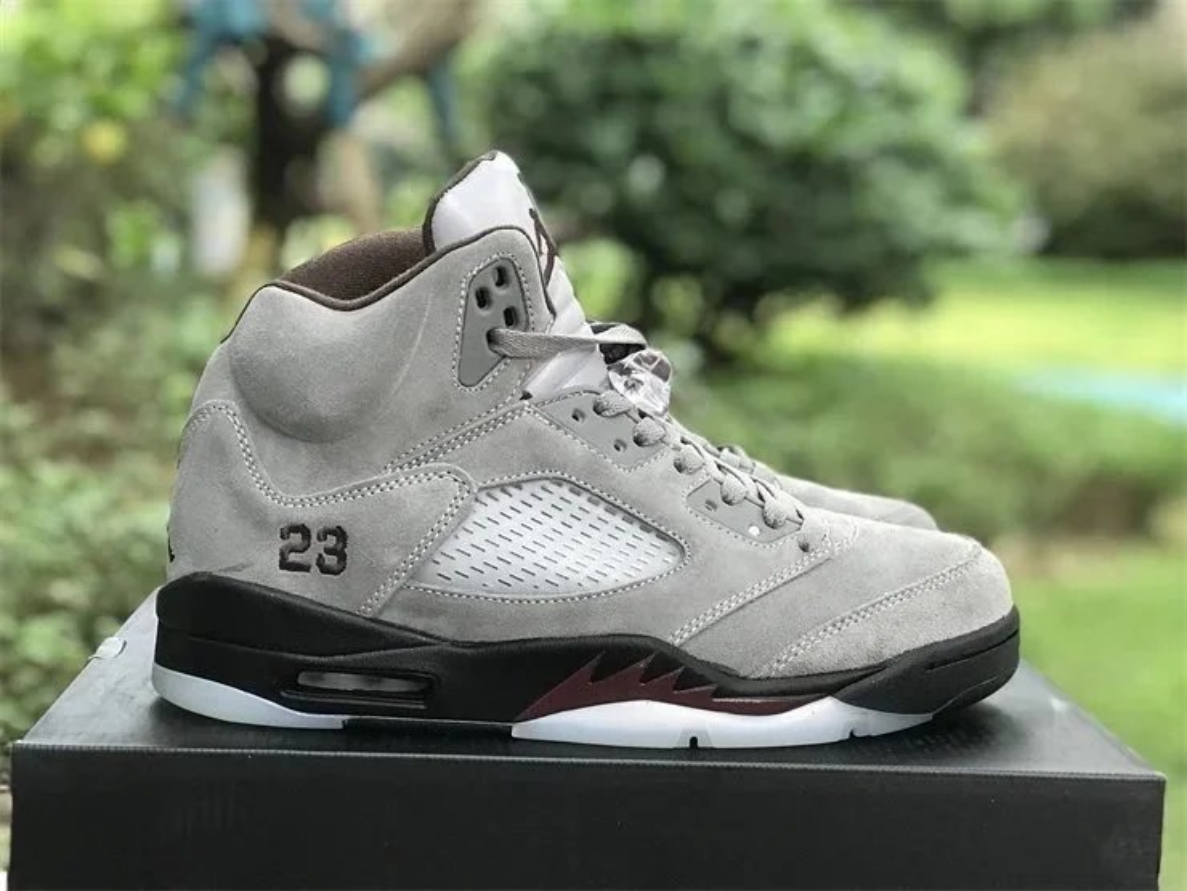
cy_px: 446
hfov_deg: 33.8
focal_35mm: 57
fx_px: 1955
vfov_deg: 25.7
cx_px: 594
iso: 160
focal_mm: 6.6
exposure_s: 1/50
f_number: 2.8
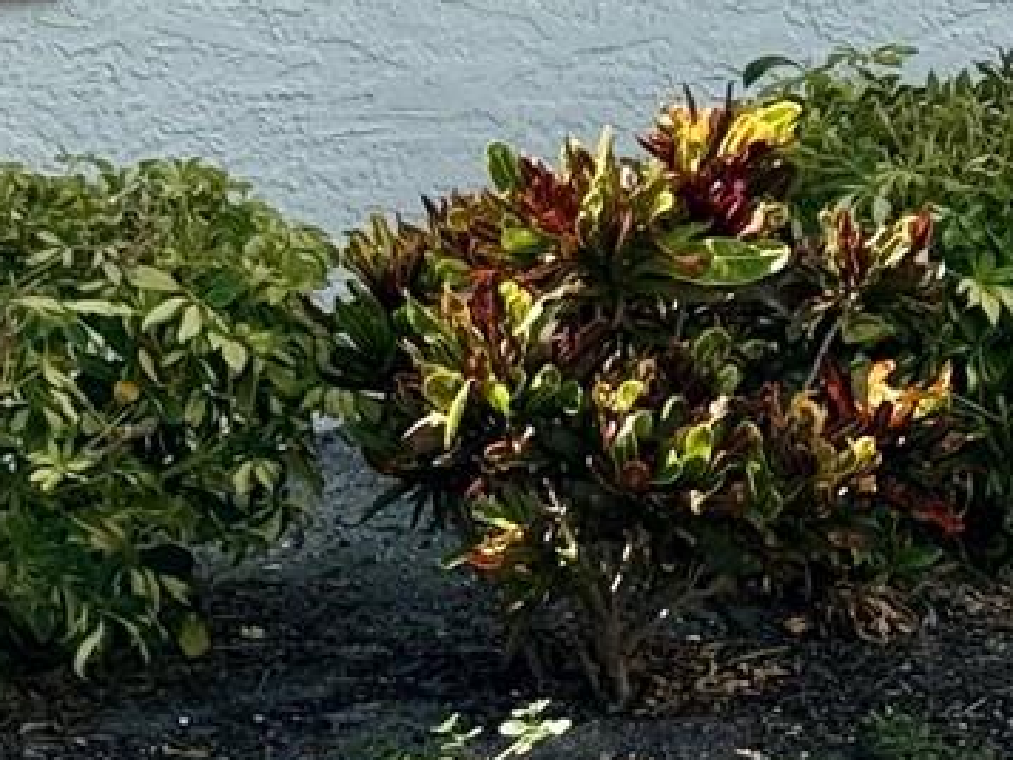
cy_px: -233
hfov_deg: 8.9
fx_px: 6321
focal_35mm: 216
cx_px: 1670
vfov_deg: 6.8
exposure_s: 1/3257
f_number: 1.78
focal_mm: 6.76
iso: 64
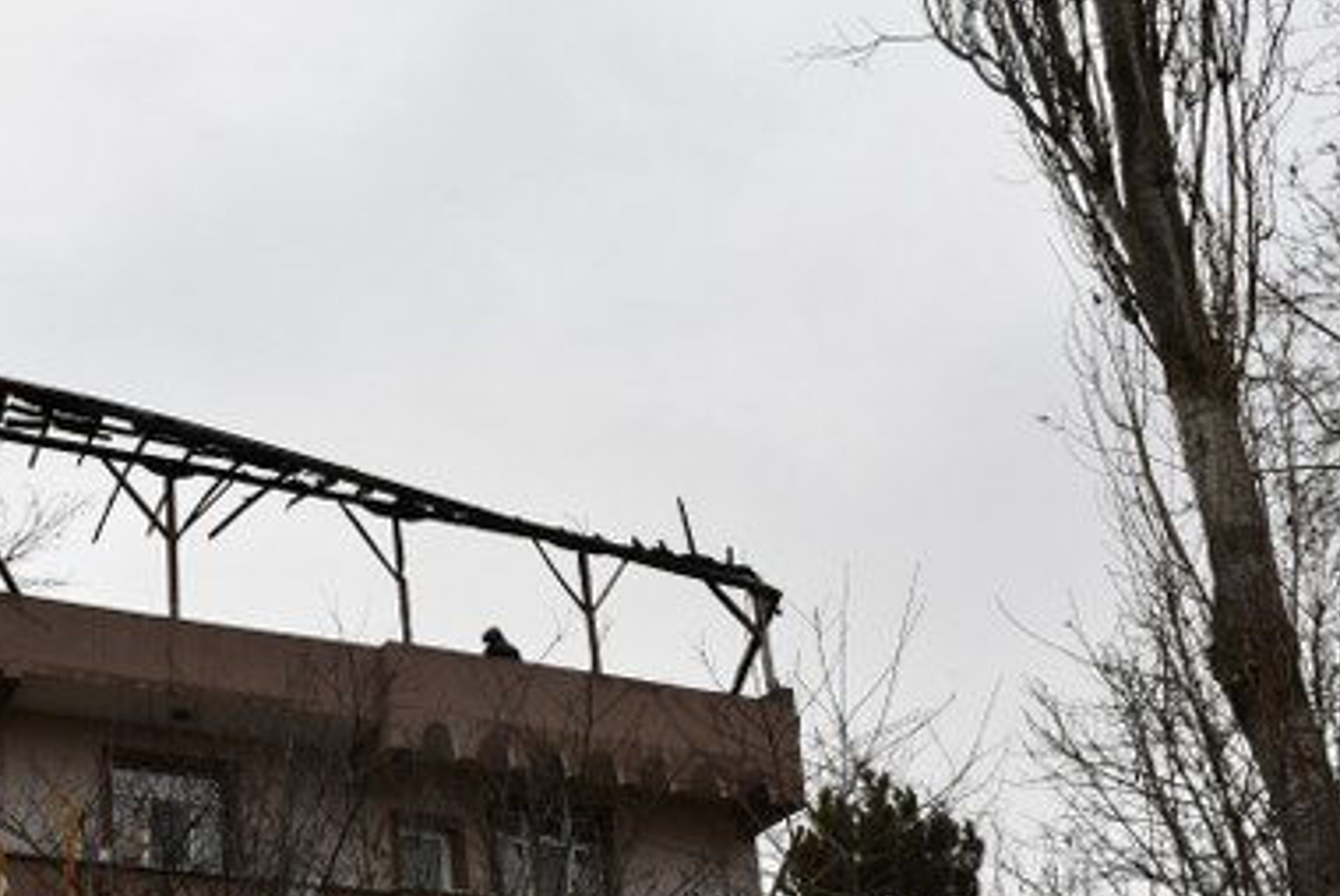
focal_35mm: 71
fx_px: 2645
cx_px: 324
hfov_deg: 28.0
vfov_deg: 19.1
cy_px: 691
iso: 250
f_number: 14
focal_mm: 30
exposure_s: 1/250
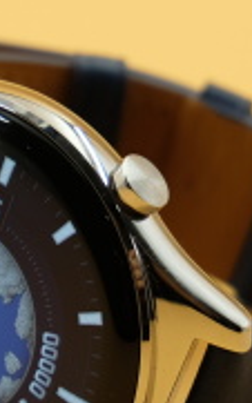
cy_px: 263
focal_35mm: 275
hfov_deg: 4.8
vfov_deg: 7.6
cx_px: 74
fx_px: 3024
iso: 250
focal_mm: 45
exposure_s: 1/60
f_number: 5.6
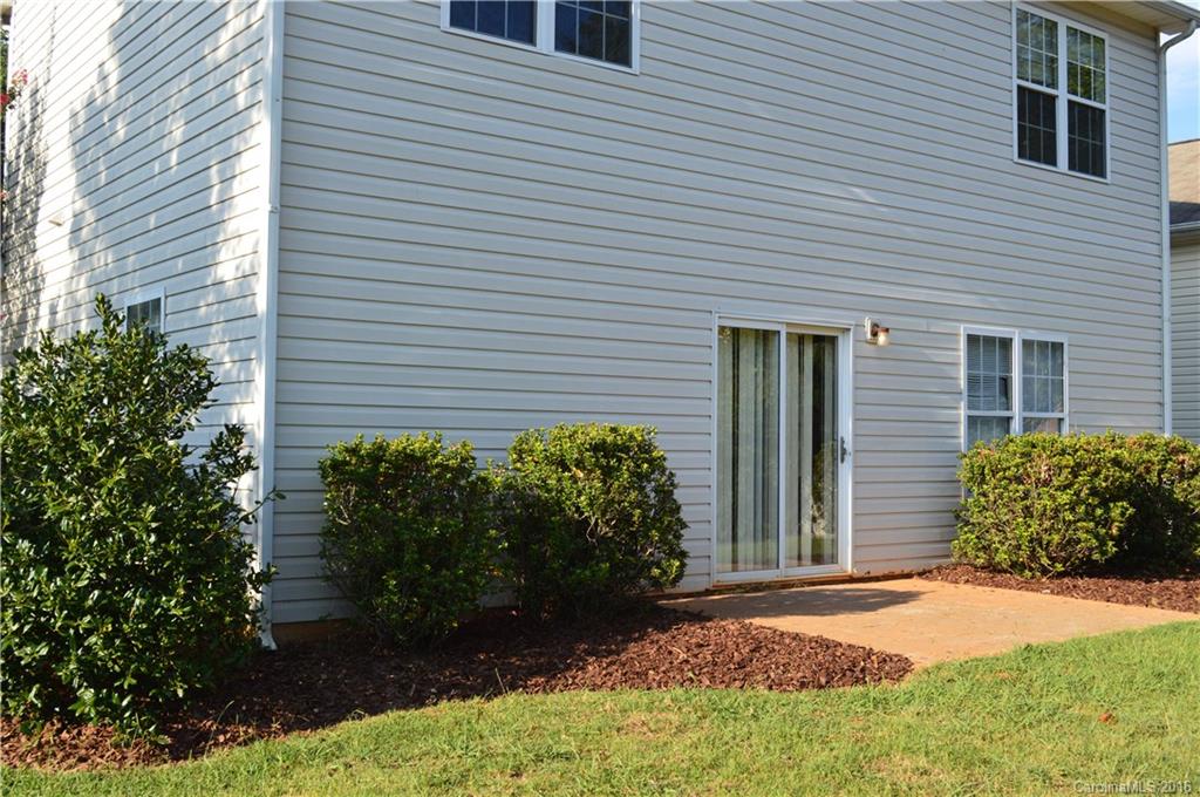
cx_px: 600
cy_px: 398
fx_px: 1298
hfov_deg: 49.6
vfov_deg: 34.1
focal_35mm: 39
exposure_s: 1/250
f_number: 10
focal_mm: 26
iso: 400
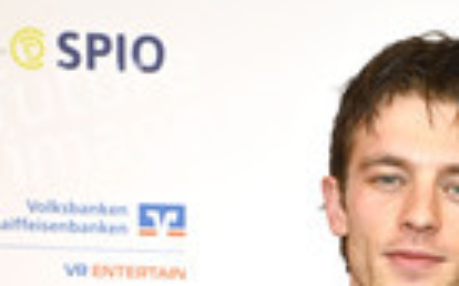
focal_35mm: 222
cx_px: 402
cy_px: 629
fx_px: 2775
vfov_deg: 5.7
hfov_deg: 9.4
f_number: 7.1
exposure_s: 1/200
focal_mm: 75
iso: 640
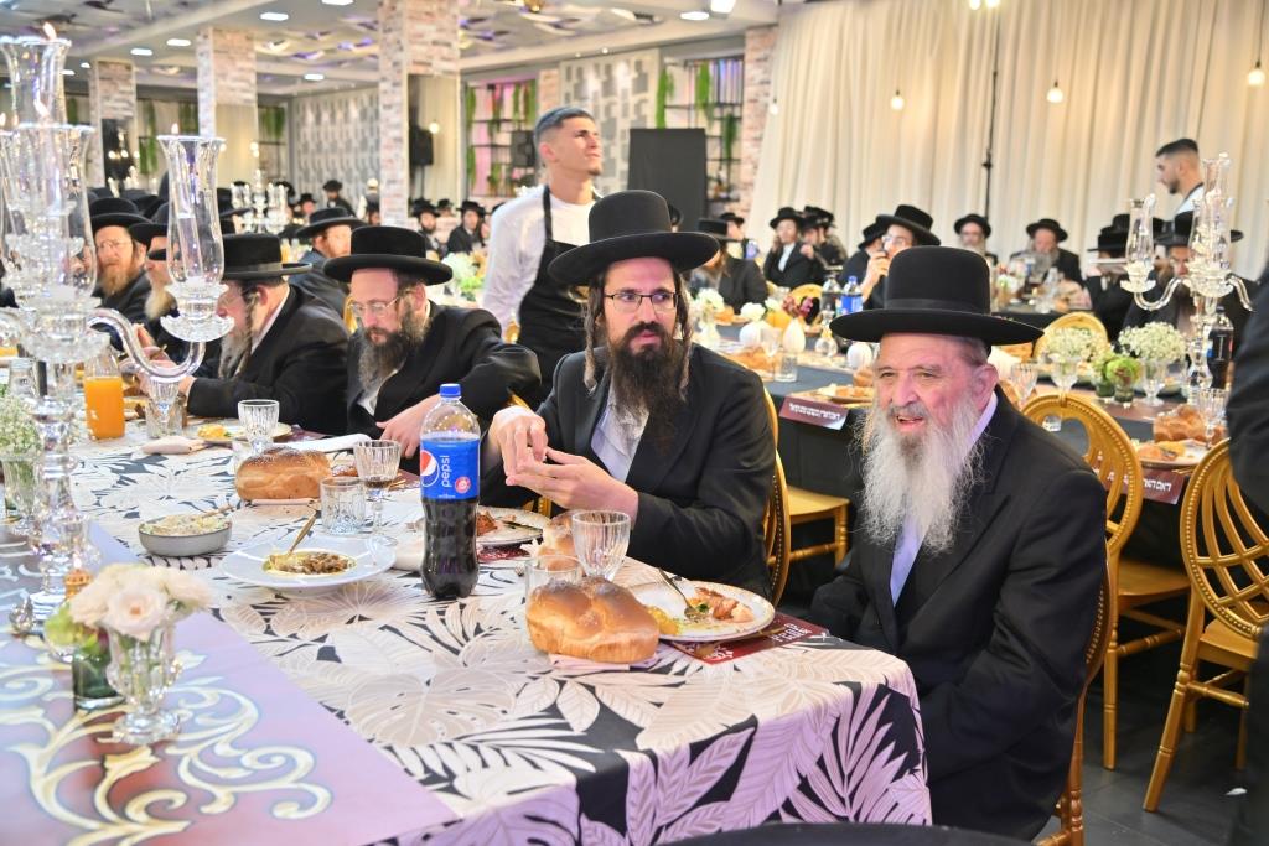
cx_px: 634
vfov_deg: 37.9
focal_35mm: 35
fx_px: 1234
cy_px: 423
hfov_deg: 54.4
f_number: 4
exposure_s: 1/100
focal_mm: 35
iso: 500
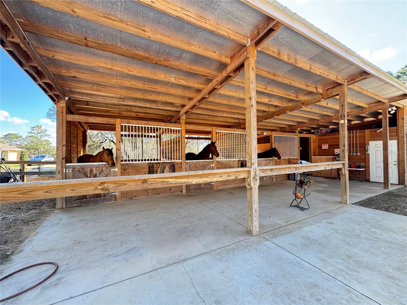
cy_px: 152
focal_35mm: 14
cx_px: 204
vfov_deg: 85.7
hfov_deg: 102.1
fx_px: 165
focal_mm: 2.22
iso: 64
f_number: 2.2
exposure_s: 1/99
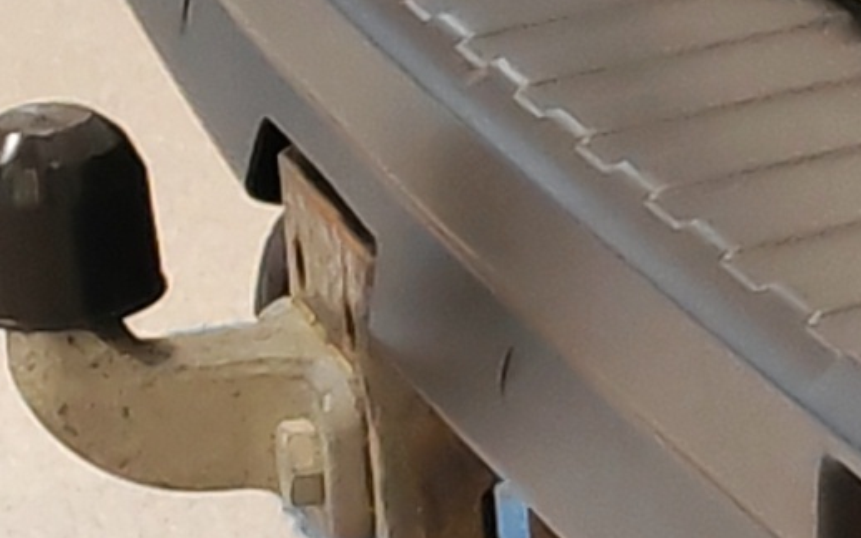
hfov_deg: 6.6
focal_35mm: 285
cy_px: 223
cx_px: 2633
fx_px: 6689
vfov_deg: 4.6
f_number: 1.9
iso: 640
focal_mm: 6.12
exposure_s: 1/100
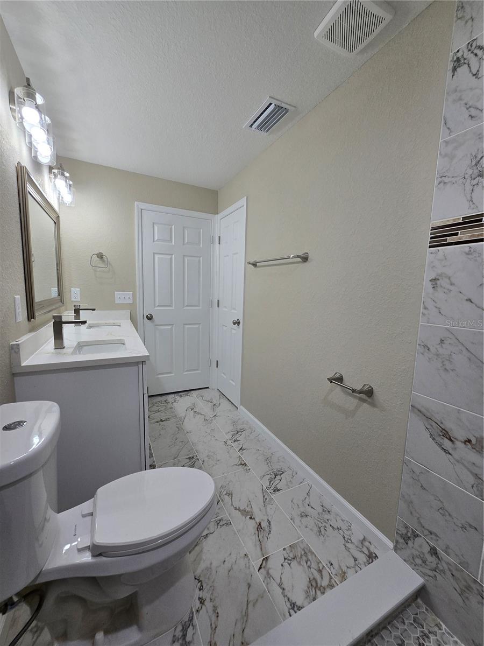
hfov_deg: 89.9
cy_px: 323
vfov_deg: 106.2
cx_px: 242
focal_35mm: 13
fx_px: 242
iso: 80
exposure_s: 1/120
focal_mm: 2.2
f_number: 2.2
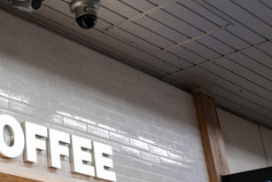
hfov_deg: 23.4
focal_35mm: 80
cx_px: -43
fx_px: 605
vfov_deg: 17.0
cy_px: 44
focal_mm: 24
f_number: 6.3
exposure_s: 1/15
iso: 100
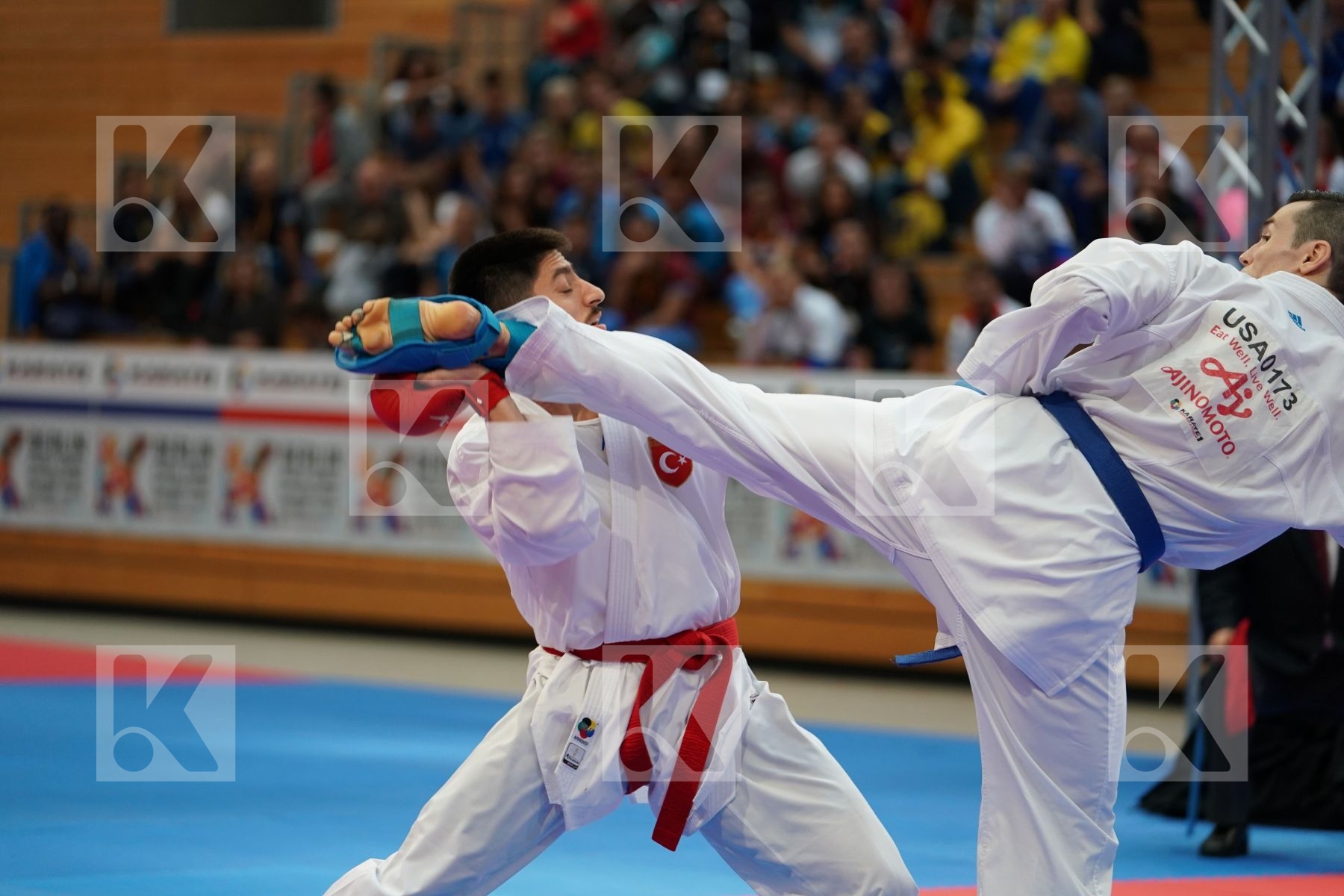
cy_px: 448
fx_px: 5226
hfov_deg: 14.7
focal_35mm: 140
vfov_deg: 9.8
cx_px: 672
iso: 1600
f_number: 2.8
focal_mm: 140
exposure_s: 1/1000
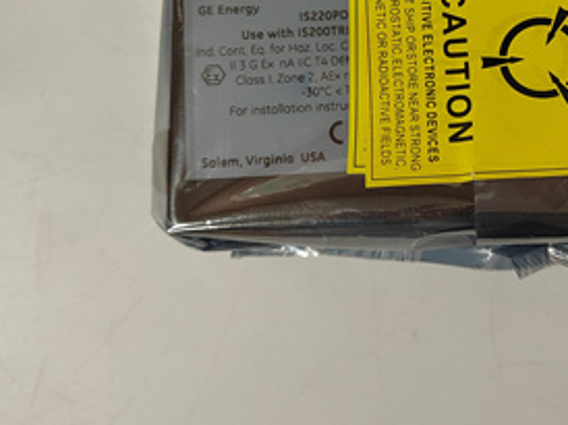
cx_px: 394
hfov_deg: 44.0
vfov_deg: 33.3
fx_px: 689
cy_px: 84
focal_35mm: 42
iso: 2022
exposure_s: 1/100
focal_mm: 5.52
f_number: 1.9
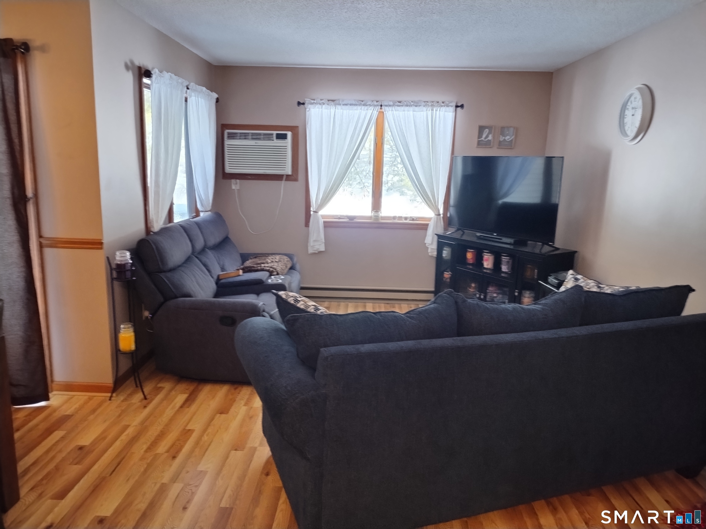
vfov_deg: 54.9
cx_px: 353
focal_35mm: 25
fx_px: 510
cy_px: 264
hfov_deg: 69.4
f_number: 1.7
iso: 157
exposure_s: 1/30
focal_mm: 4.71
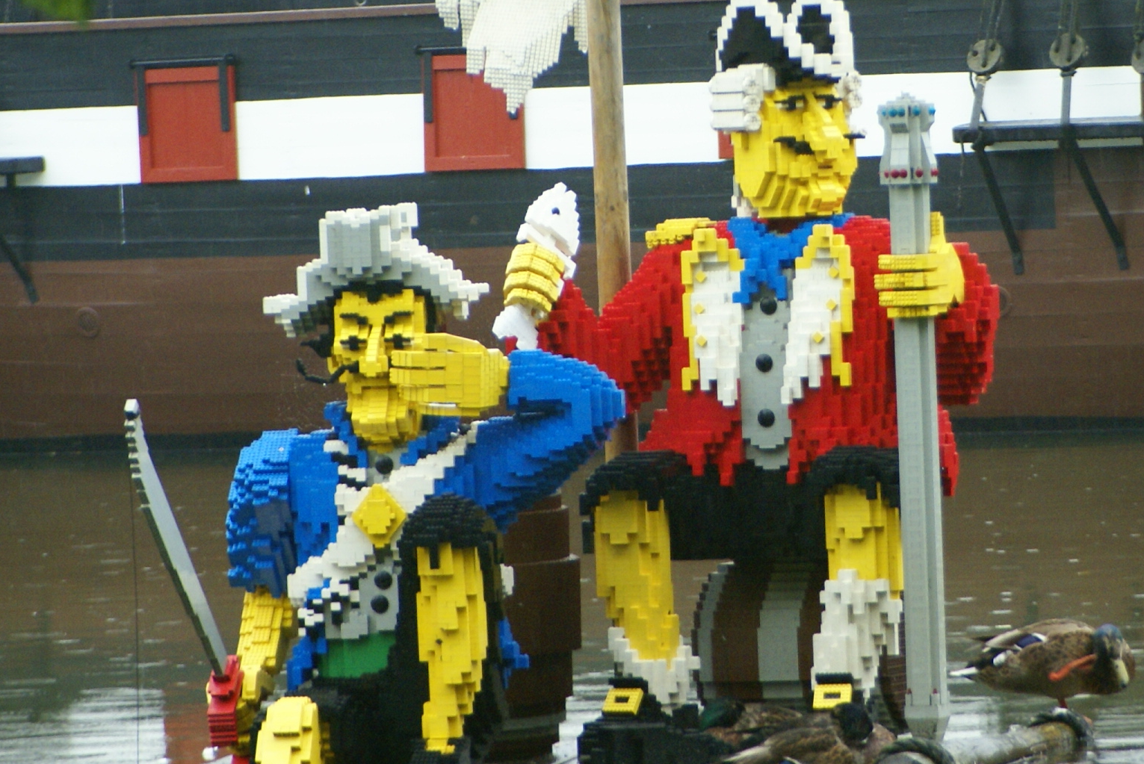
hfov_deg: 6.9
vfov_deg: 4.6
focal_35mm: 298
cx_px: 799
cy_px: 308
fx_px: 9474
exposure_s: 1/160
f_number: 5.6
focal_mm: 105
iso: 400
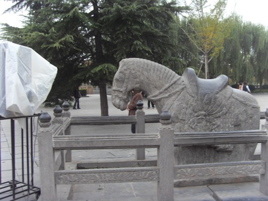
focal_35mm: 39
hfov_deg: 47.9
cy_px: 100
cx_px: 134
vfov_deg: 36.8
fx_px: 302
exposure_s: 1/45
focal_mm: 6.6
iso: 100
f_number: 3.5
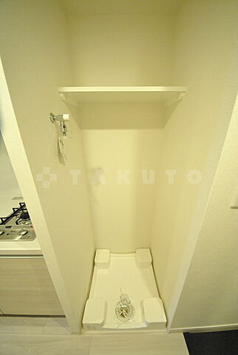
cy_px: 178
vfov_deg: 112.5
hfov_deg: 90.3
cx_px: 119
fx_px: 118
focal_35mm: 12
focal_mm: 8
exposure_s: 1/50
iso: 1600
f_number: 4.5
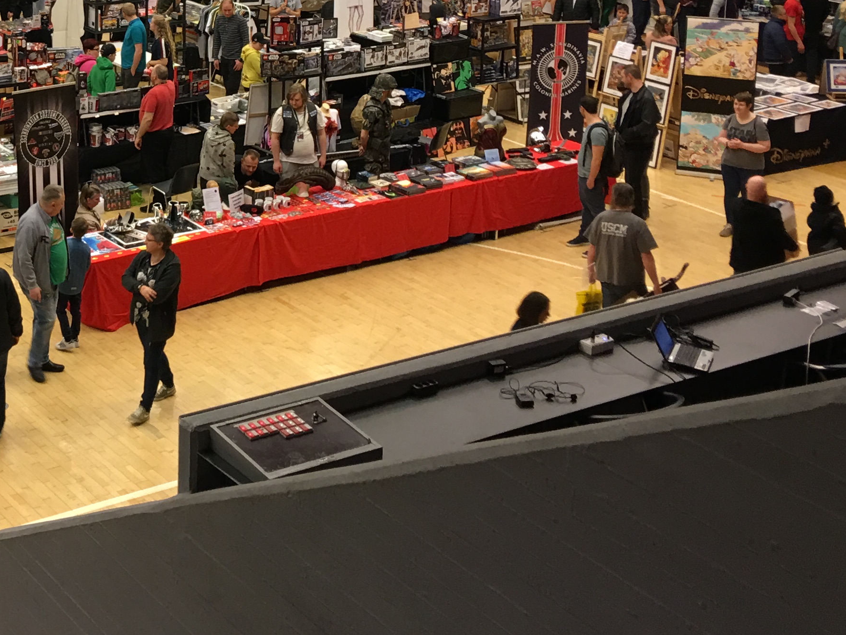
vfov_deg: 21.4
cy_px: -10
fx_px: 1613
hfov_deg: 28.2
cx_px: 78
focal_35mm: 66
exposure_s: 1/17
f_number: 2.2
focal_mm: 4.15
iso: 40
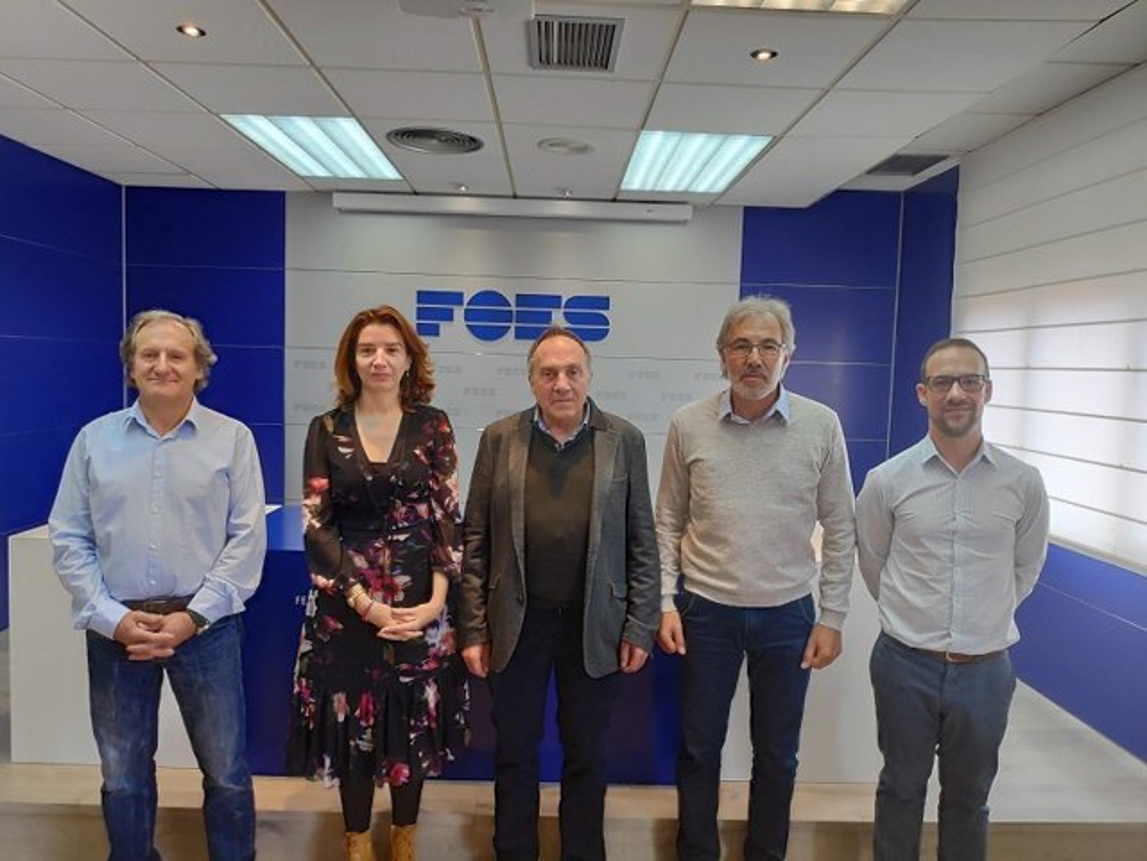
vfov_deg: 66.0
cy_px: 430
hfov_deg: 81.7
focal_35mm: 20
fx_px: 663
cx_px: 574
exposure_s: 1/50
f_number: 1.9
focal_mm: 3.94
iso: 602
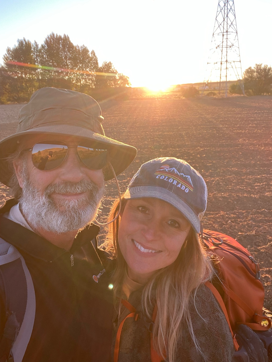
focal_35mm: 30
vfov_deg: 60.0
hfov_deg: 46.8
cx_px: 136
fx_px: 314
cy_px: 181
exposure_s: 1/122
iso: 50
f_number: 2.2
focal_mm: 2.71
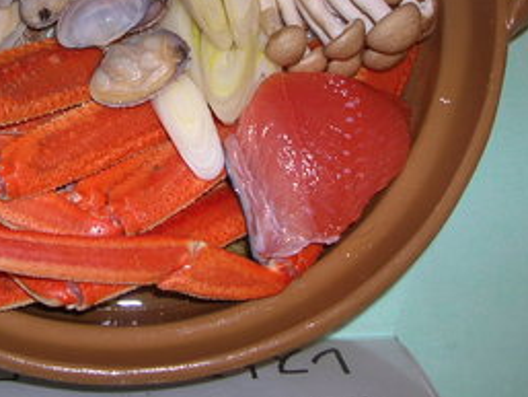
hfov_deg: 27.9
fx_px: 1038
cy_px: 26
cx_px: 99
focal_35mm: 68
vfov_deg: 21.1
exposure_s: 1/60.1
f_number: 2.8
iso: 50
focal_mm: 5.8
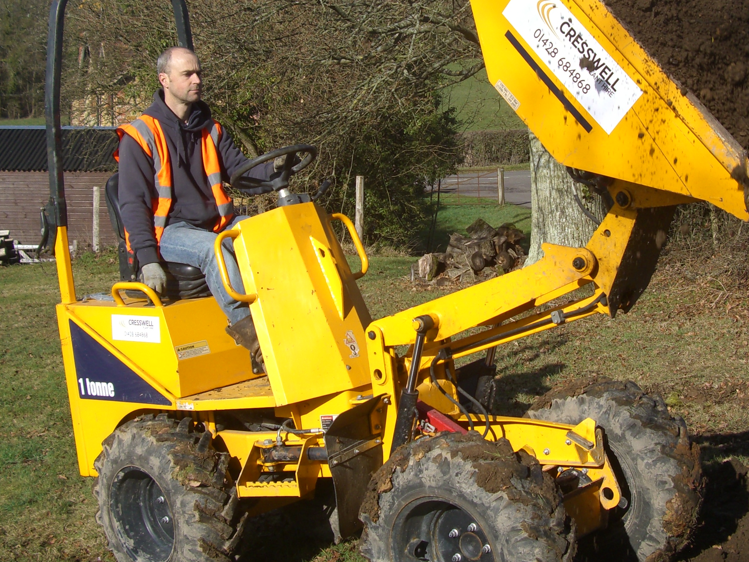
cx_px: 426
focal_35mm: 66
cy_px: 226
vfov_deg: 22.2
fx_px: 1428
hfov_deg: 29.4
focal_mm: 7.9
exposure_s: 1/320
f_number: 5.6
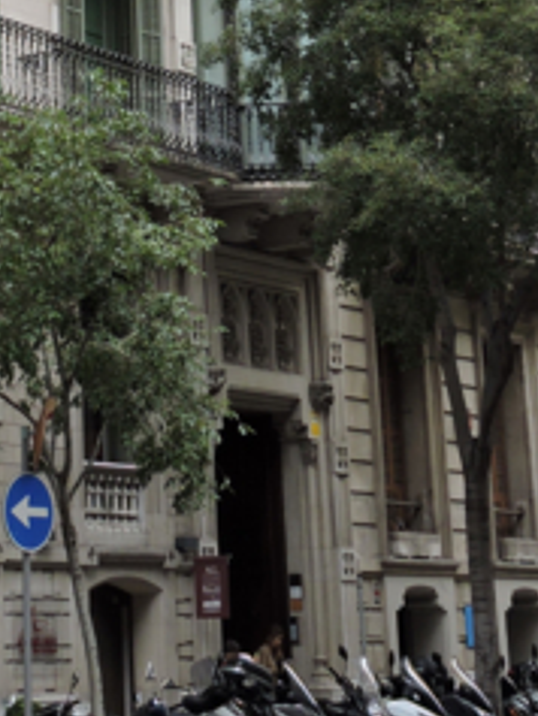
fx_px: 2443
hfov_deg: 12.4
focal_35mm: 118
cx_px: 27
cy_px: -142
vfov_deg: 16.0
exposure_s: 1/125
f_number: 3.8
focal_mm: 6.3
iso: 100
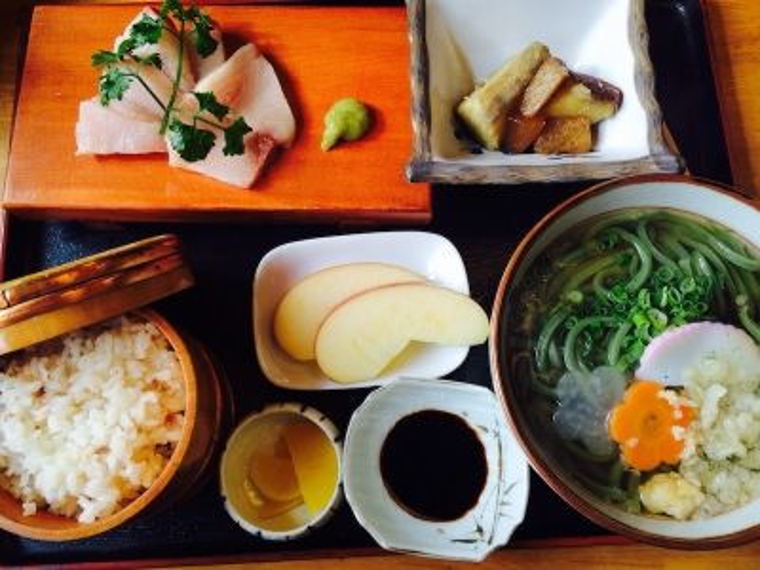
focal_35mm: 30
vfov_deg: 46.8
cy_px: 285
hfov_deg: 60.0
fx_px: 659
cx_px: 380
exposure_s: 1/60
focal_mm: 4.12
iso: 40
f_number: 2.2
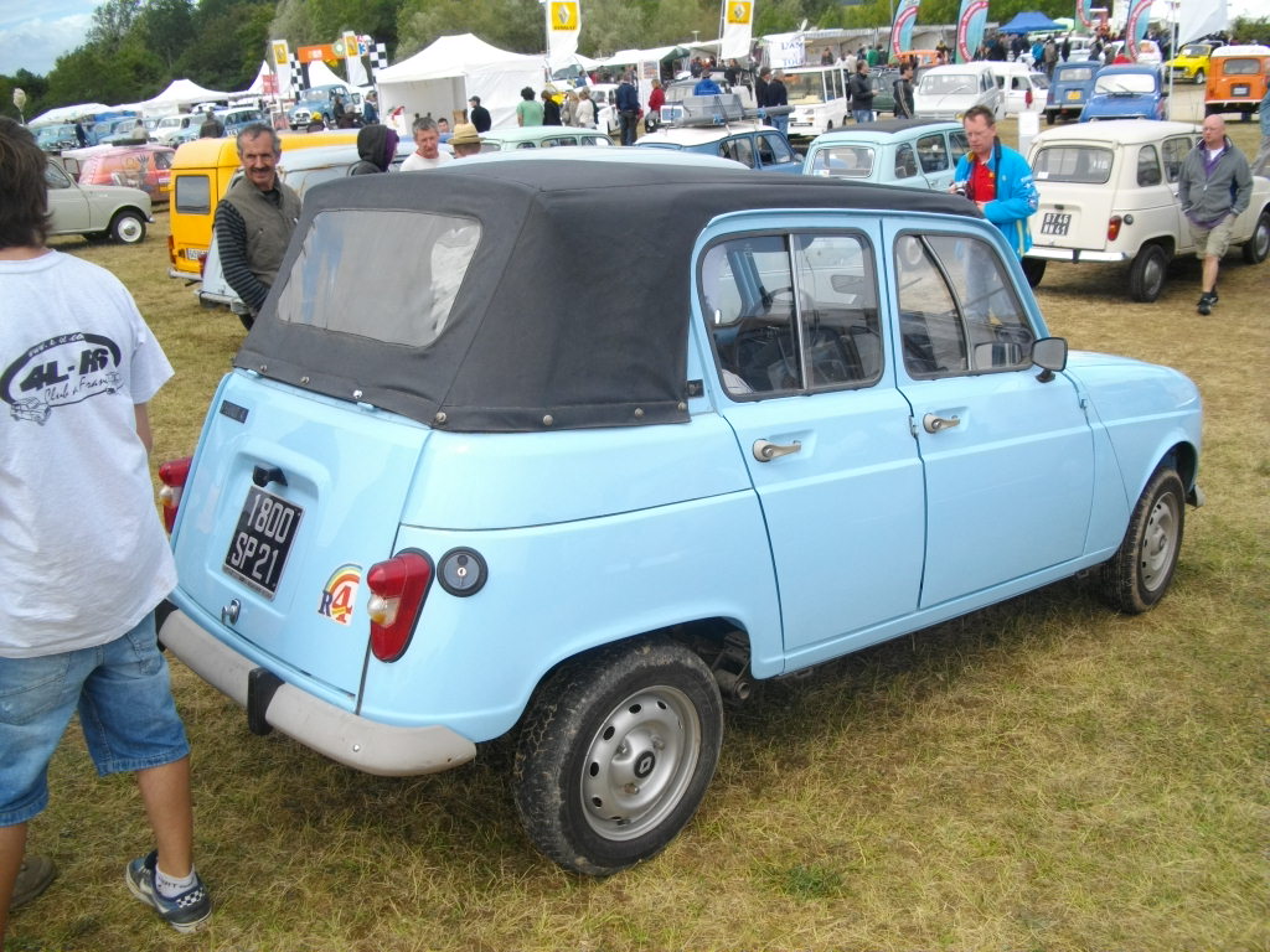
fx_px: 1137
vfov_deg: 45.4
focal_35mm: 31
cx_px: 635
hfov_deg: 58.4
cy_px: 476
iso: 100
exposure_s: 1/100
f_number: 8.8
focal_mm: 5.7
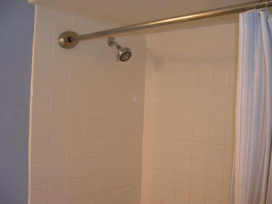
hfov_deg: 49.0
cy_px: 102
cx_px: 136
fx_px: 299
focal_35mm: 38
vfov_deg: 37.7
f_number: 2.8
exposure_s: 1/30
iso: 100
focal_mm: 8
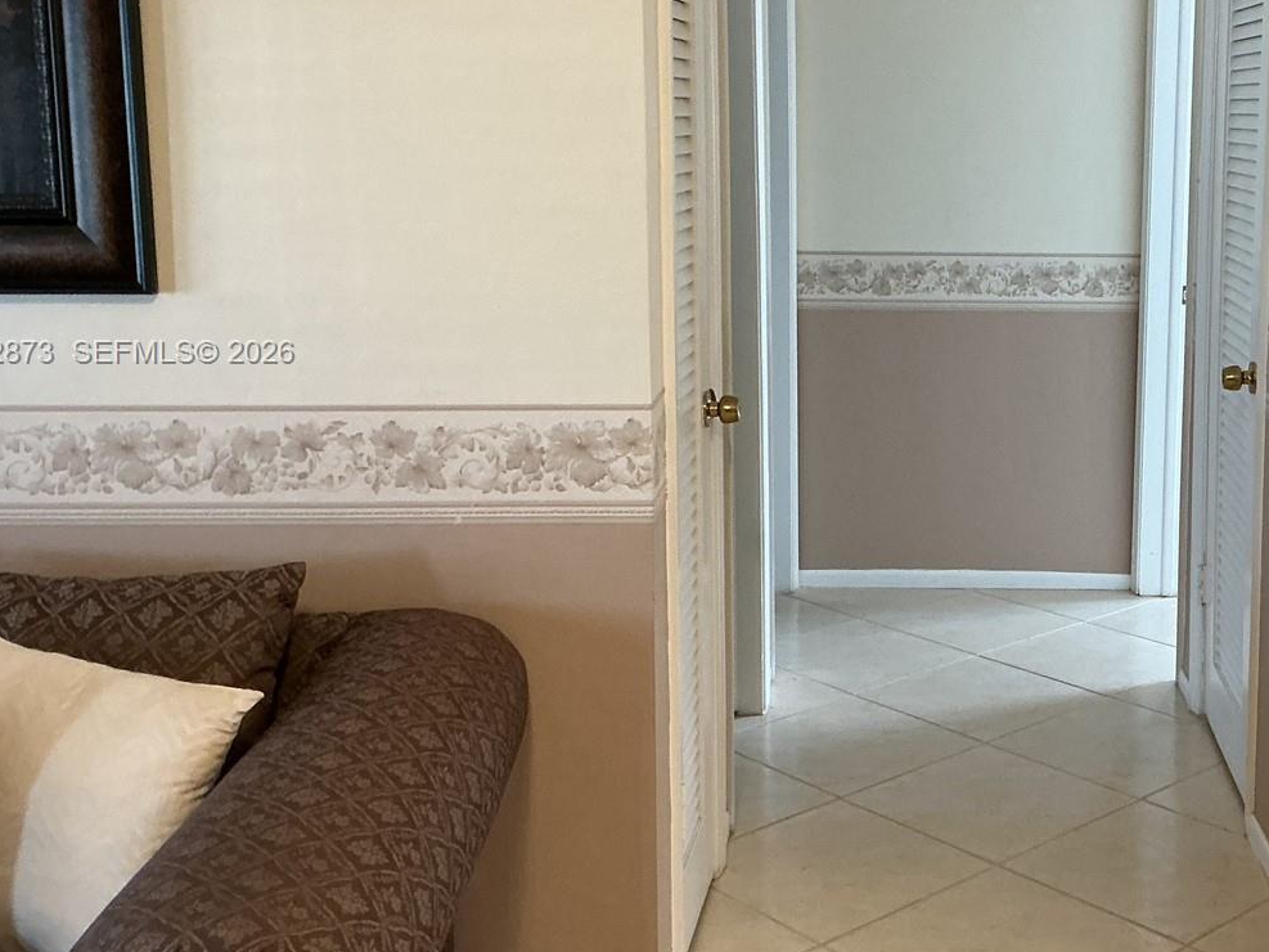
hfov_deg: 39.5
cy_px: 354
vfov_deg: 30.7
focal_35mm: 47
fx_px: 1723
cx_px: 922
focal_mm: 3
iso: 100
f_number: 1.8
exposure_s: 1/60
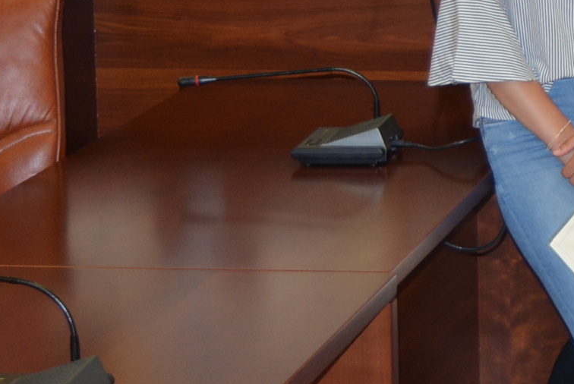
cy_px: -118
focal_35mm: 178
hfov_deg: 10.8
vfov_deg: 7.6
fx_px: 2841
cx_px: 1033
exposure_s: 1/60
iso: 400
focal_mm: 30
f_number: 4.2
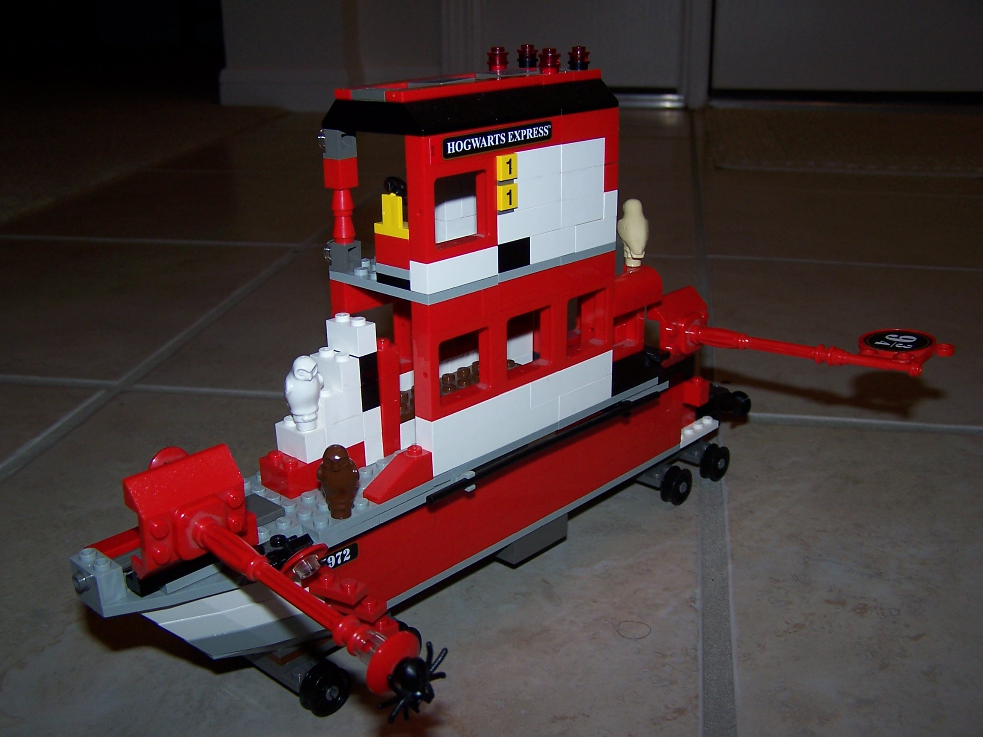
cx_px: 492
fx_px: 1079
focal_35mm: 38
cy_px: 368
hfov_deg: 49.0
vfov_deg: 37.7
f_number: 2.8
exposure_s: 1/60
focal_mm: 6.3
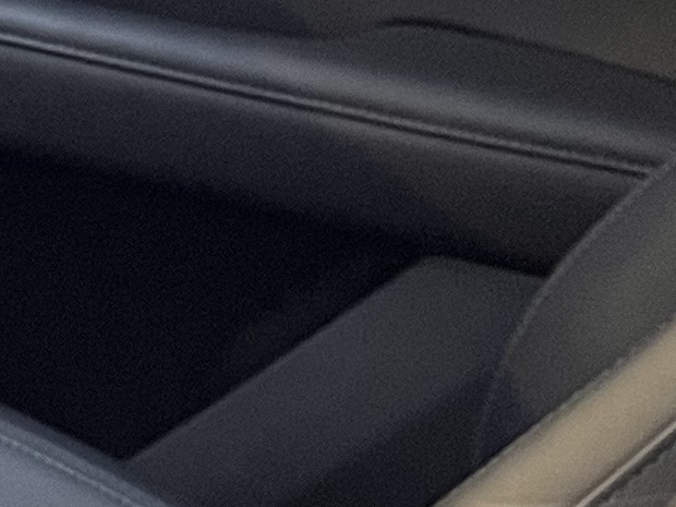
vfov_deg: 8.7
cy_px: -102
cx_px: -1462
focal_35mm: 169
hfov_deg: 9.0
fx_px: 3300
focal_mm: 5.1
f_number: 1.6
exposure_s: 1/50
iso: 80
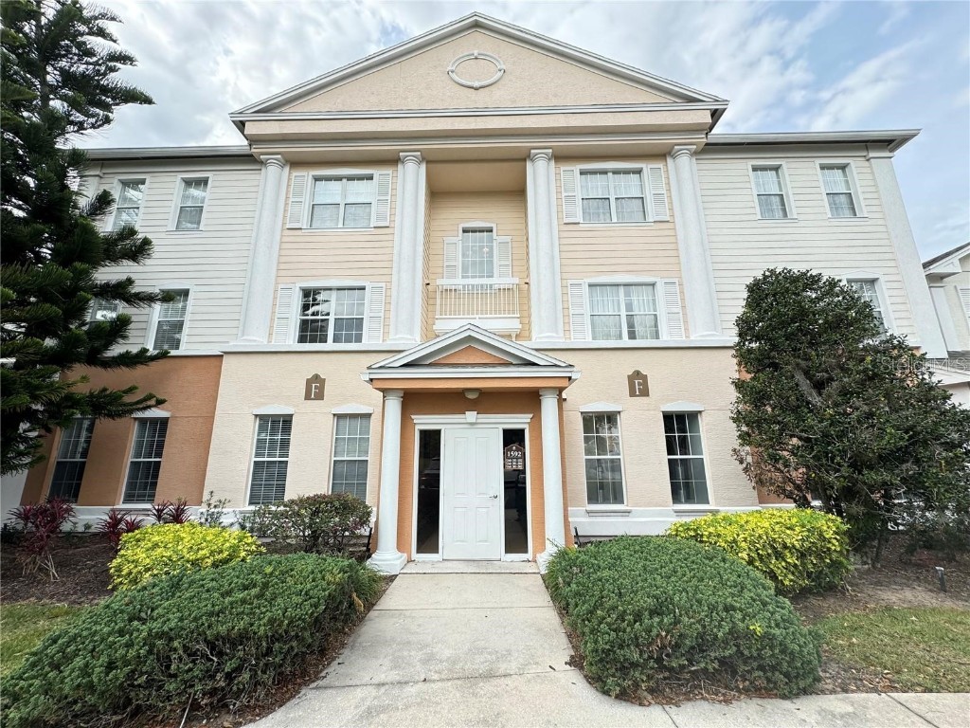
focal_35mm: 14
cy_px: 364
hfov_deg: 102.1
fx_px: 392
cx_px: 485
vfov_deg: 85.7
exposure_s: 1/270
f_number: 2.2
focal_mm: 2.22
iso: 40
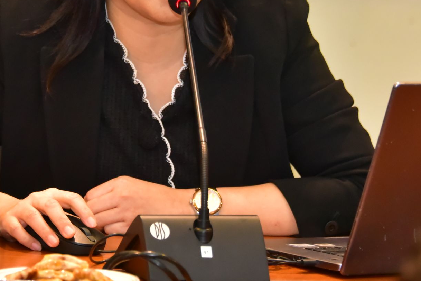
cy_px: 41
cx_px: 133
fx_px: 2690
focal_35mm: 230
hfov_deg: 8.9
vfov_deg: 6.0
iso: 6400
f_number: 5.6
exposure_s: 1/100
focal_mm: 112
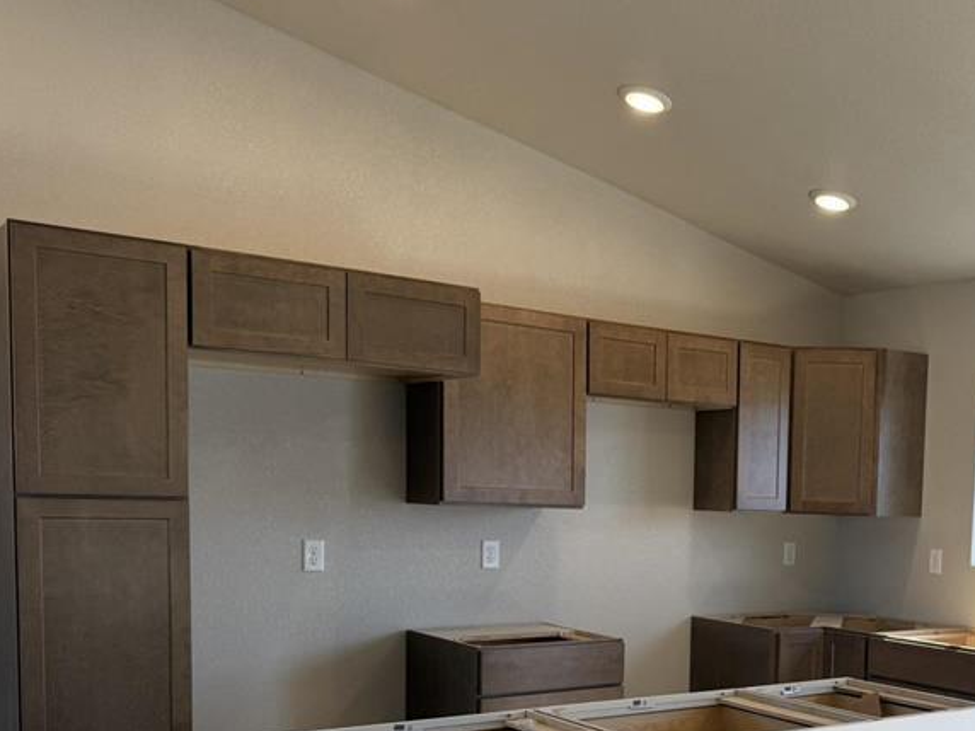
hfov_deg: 41.9
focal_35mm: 43
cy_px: 600
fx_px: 1211
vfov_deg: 32.5
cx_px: 781
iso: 100
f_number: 1.78
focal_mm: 6.76
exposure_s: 1/290
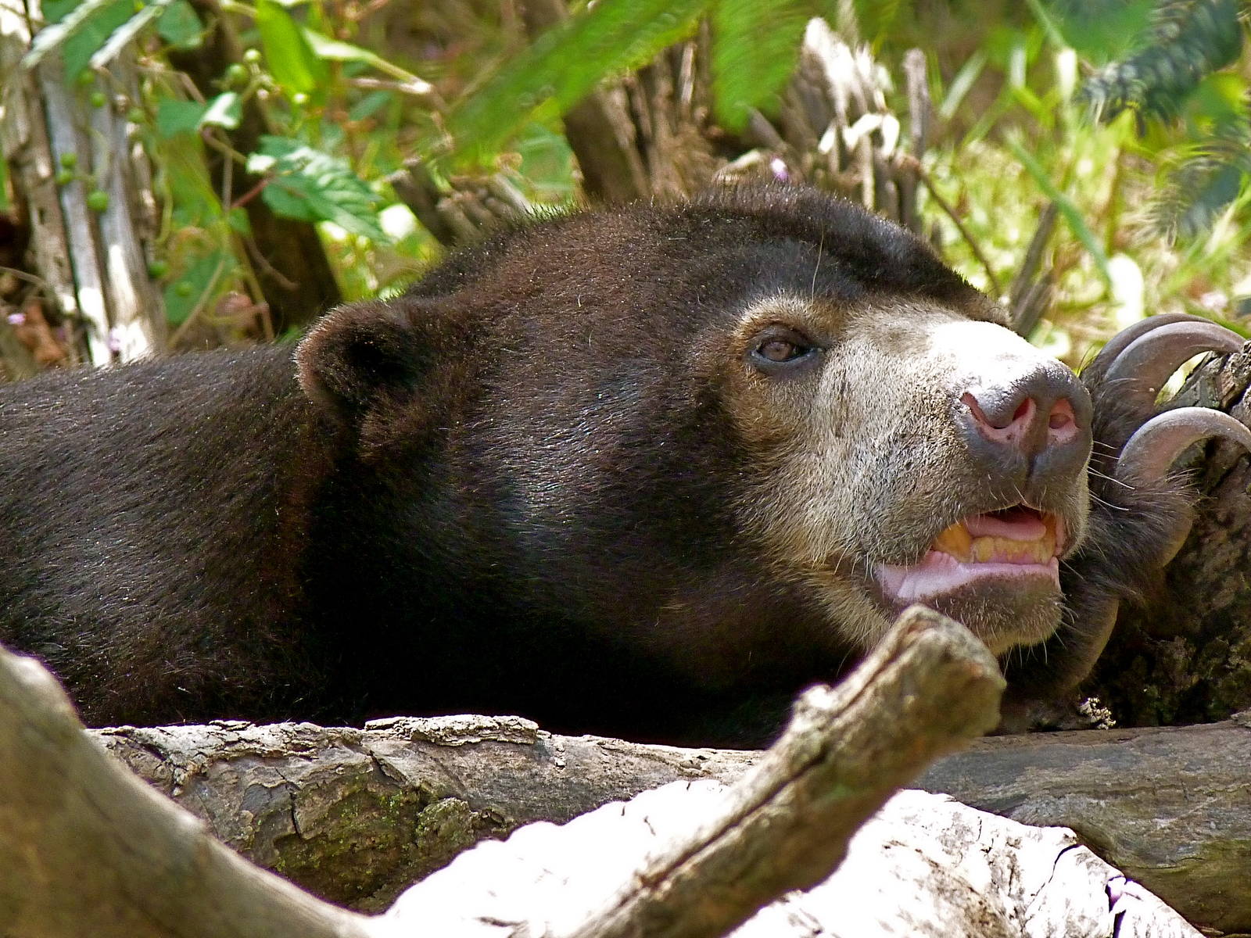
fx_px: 28875
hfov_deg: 2.5
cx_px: 626
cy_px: 469
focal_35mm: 799
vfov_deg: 1.9
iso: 320
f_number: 5.2
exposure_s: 1/125
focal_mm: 108
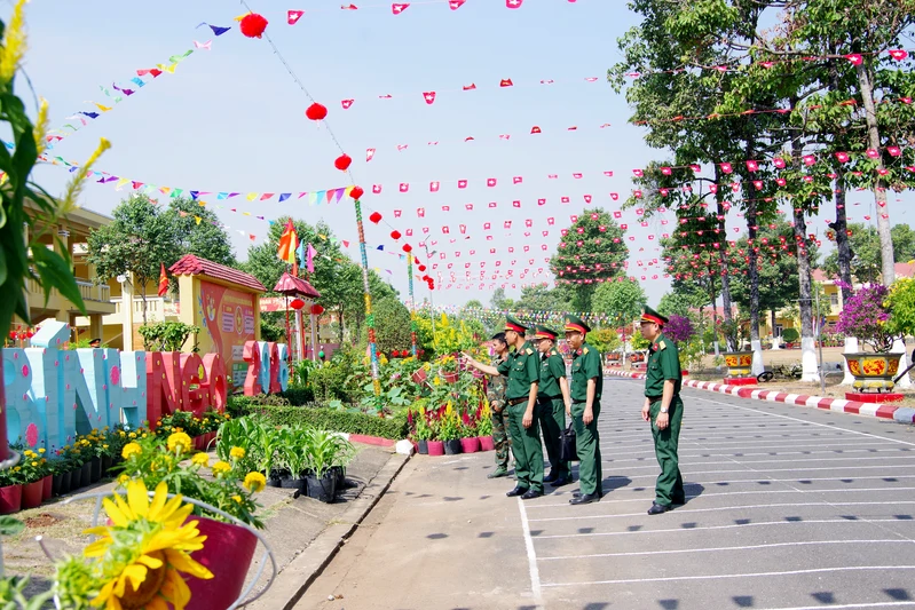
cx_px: 458
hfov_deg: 53.1
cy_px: 305
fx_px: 915
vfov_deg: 36.9
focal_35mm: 36
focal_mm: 24
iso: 200
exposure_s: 1/250
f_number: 7.1
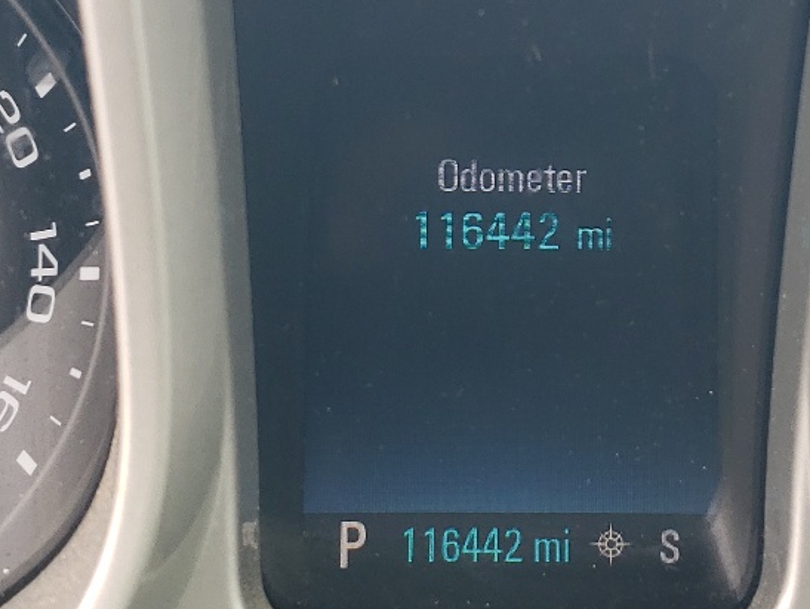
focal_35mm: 76
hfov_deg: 25.4
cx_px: 582
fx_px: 1780
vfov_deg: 19.3
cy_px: 166
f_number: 1.5
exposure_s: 1/143
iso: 50
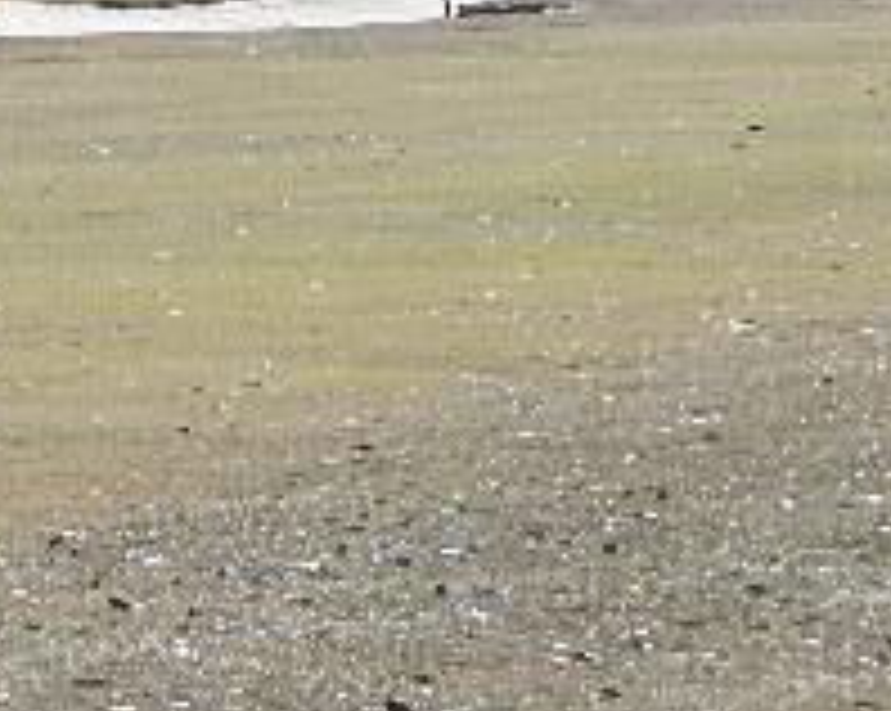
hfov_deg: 3.8
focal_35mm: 505
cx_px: 153
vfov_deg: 3.1
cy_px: 135
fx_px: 13304
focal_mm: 28.4
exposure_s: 1/800
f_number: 5.3
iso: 160
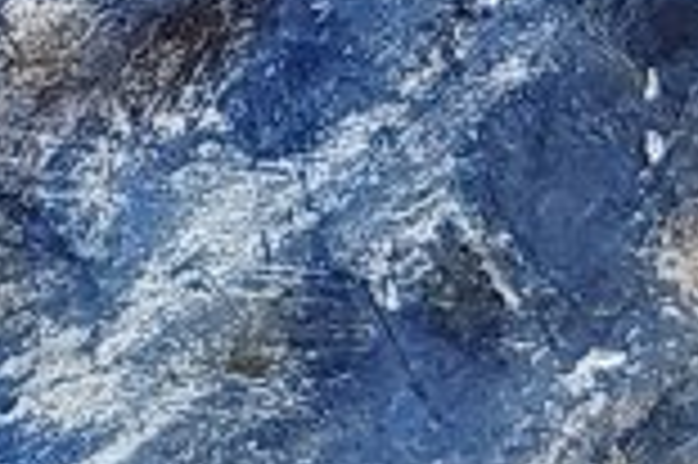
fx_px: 6256
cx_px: -703
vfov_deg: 4.2
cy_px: -685
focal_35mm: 323
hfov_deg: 6.2
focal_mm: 5.25
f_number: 1.75
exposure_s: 1/417
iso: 100
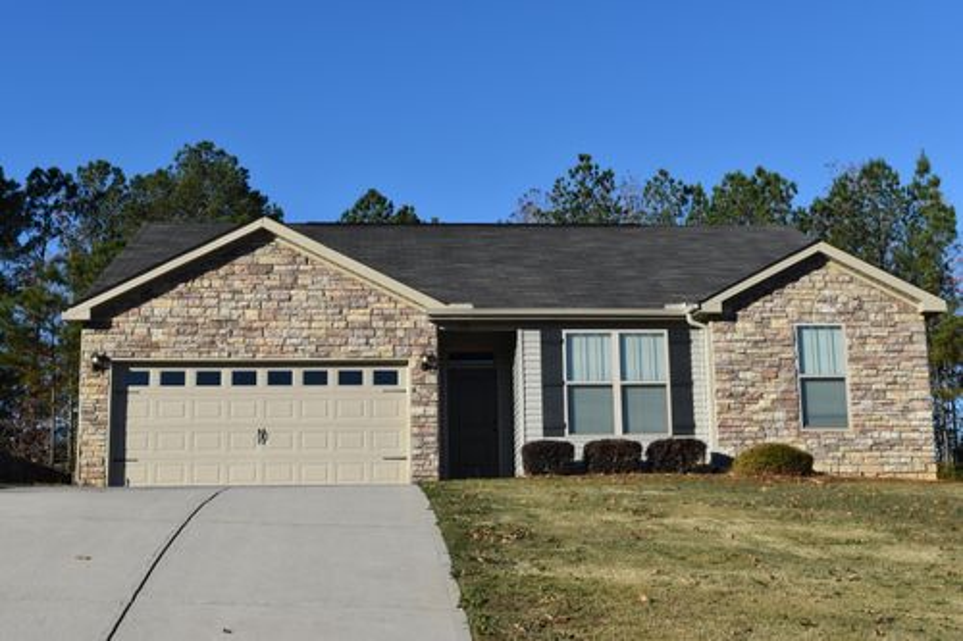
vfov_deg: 26.5
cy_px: 320
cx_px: 482
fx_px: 1364
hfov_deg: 38.9
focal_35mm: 51
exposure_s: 1/400
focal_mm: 34
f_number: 10
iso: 200
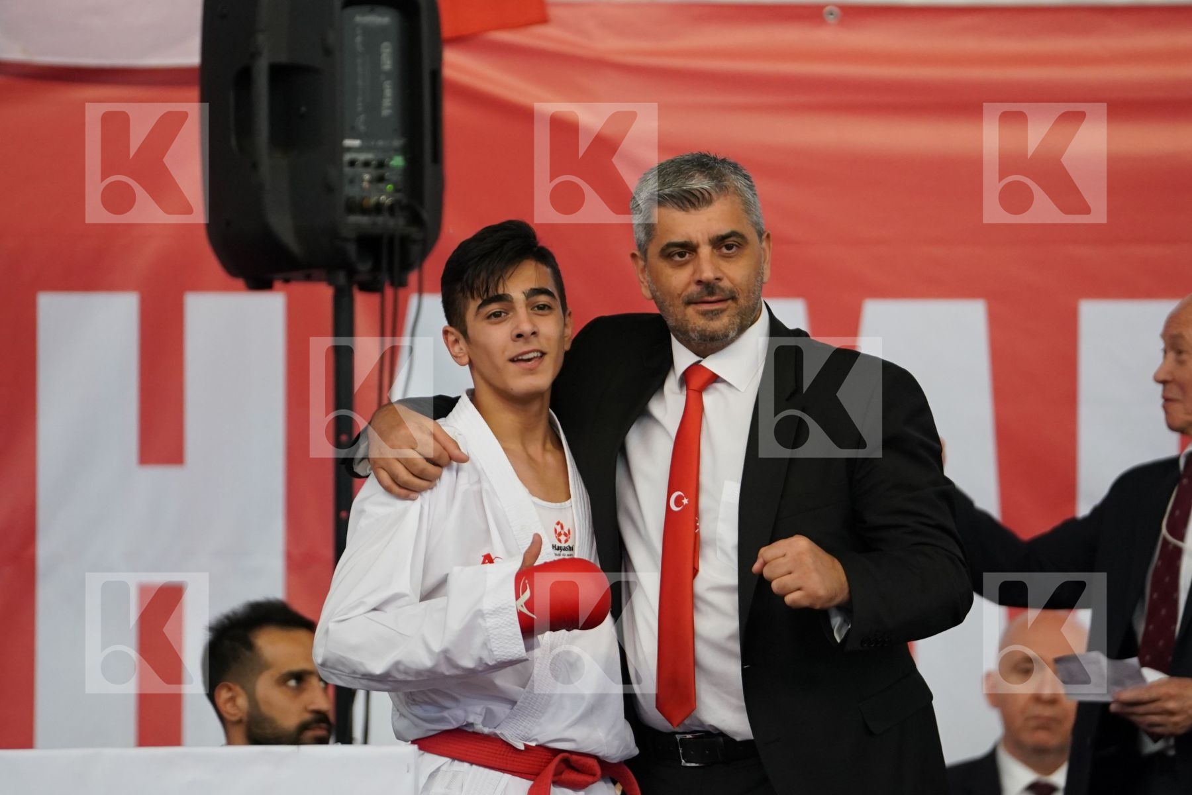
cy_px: 398
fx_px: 9933
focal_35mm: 300
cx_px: 596
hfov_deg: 6.9
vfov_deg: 4.6
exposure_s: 1/1000
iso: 2000
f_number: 2.8
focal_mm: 200
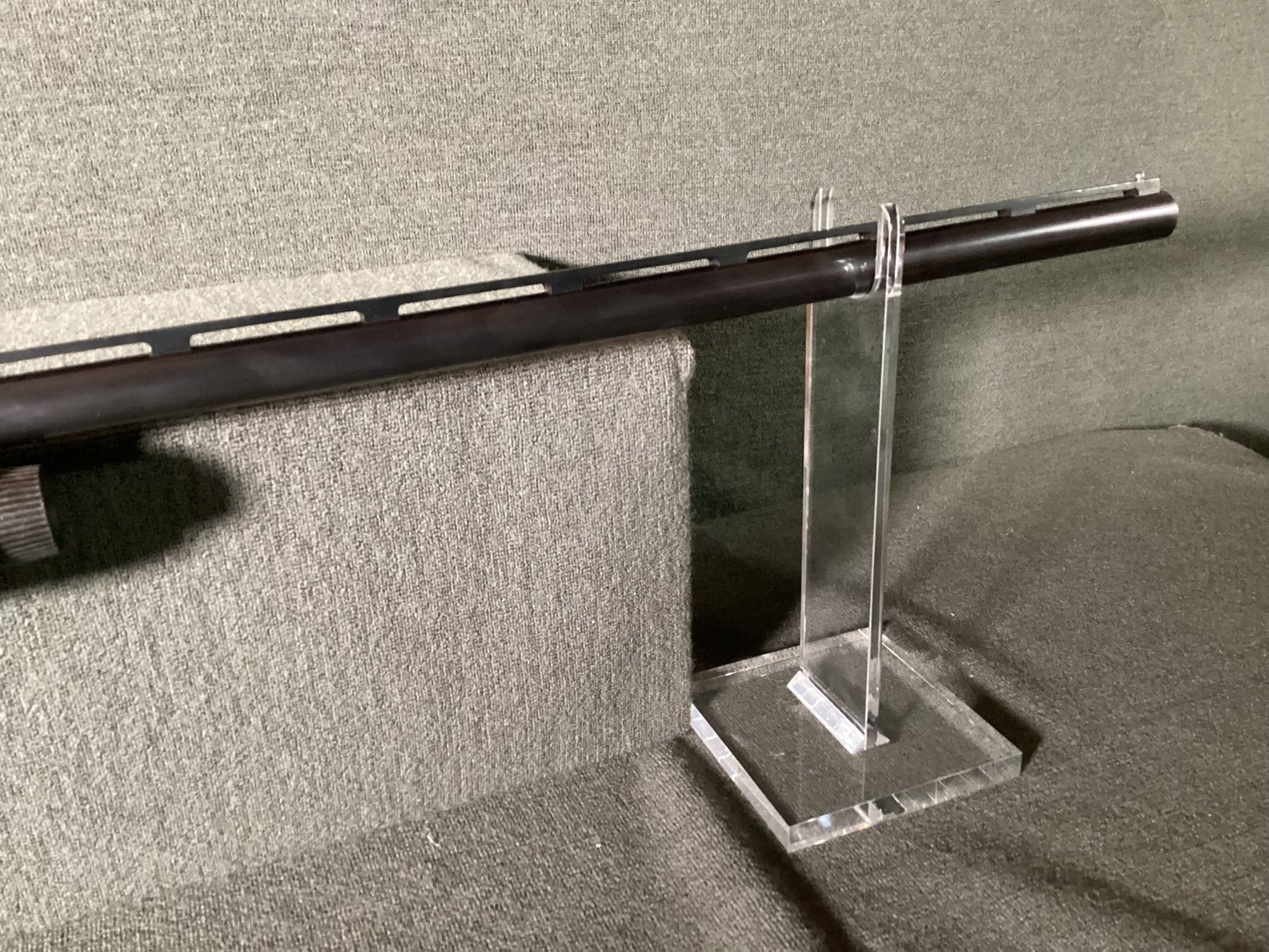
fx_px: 1137
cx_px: 634
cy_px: 476
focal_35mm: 31
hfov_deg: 58.3
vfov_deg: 45.4
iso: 800
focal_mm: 3.3
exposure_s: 1/24
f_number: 2.4
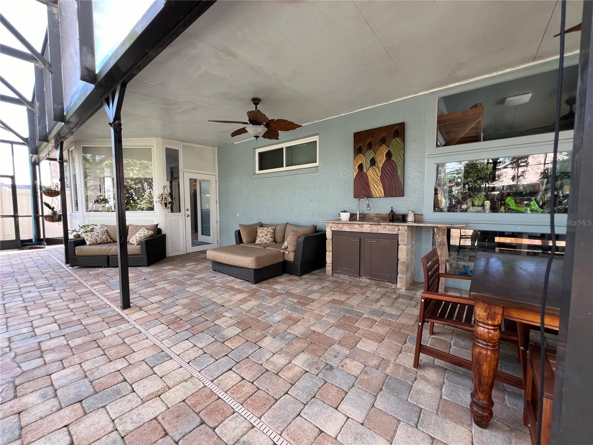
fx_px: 223
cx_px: 296
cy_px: 222
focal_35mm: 13
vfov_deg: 89.9
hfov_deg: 106.2
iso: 100
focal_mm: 1.57
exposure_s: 1/99
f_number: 1.8
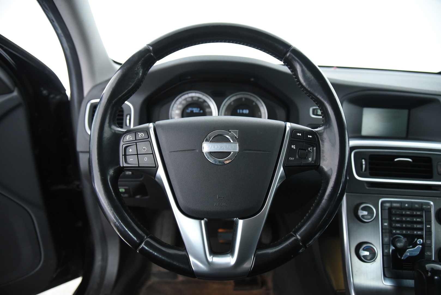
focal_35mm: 24
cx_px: 220
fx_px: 294
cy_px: 148
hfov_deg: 73.7
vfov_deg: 53.2
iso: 4000
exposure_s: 1/20
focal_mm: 24
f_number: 4
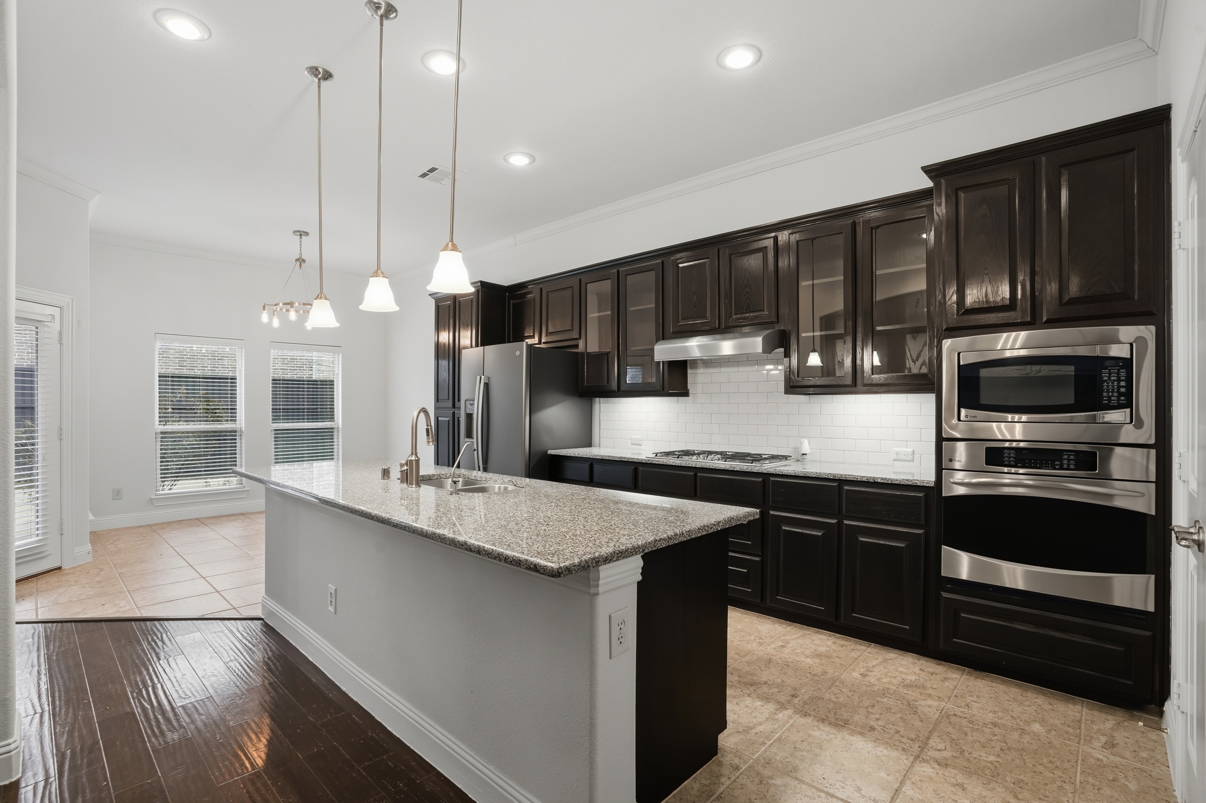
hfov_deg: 96.8
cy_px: 402
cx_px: 603
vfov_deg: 73.7
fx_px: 536
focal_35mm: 16
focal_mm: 16
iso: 250
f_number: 9
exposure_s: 1/60
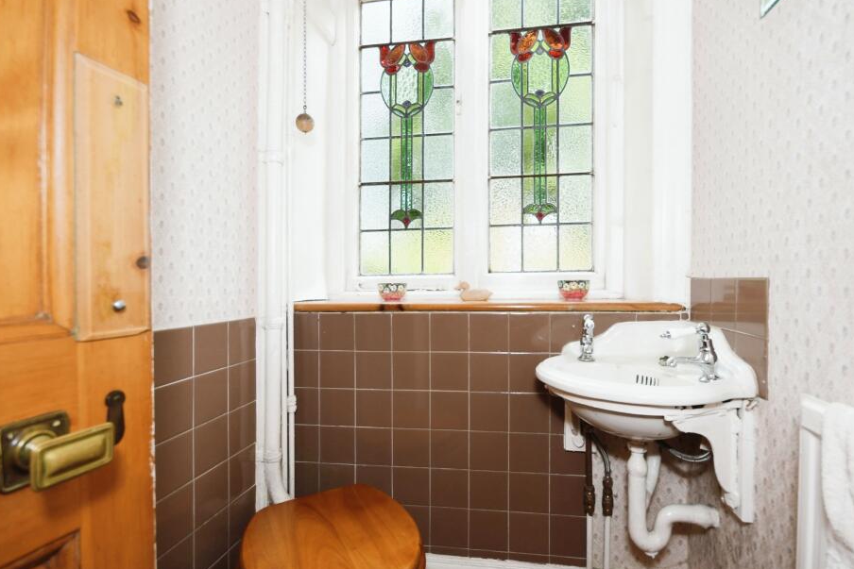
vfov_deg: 70.5
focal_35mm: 17
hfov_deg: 93.1
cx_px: 458
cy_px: 285
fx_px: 403
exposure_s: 1/60
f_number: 8
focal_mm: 10
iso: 400
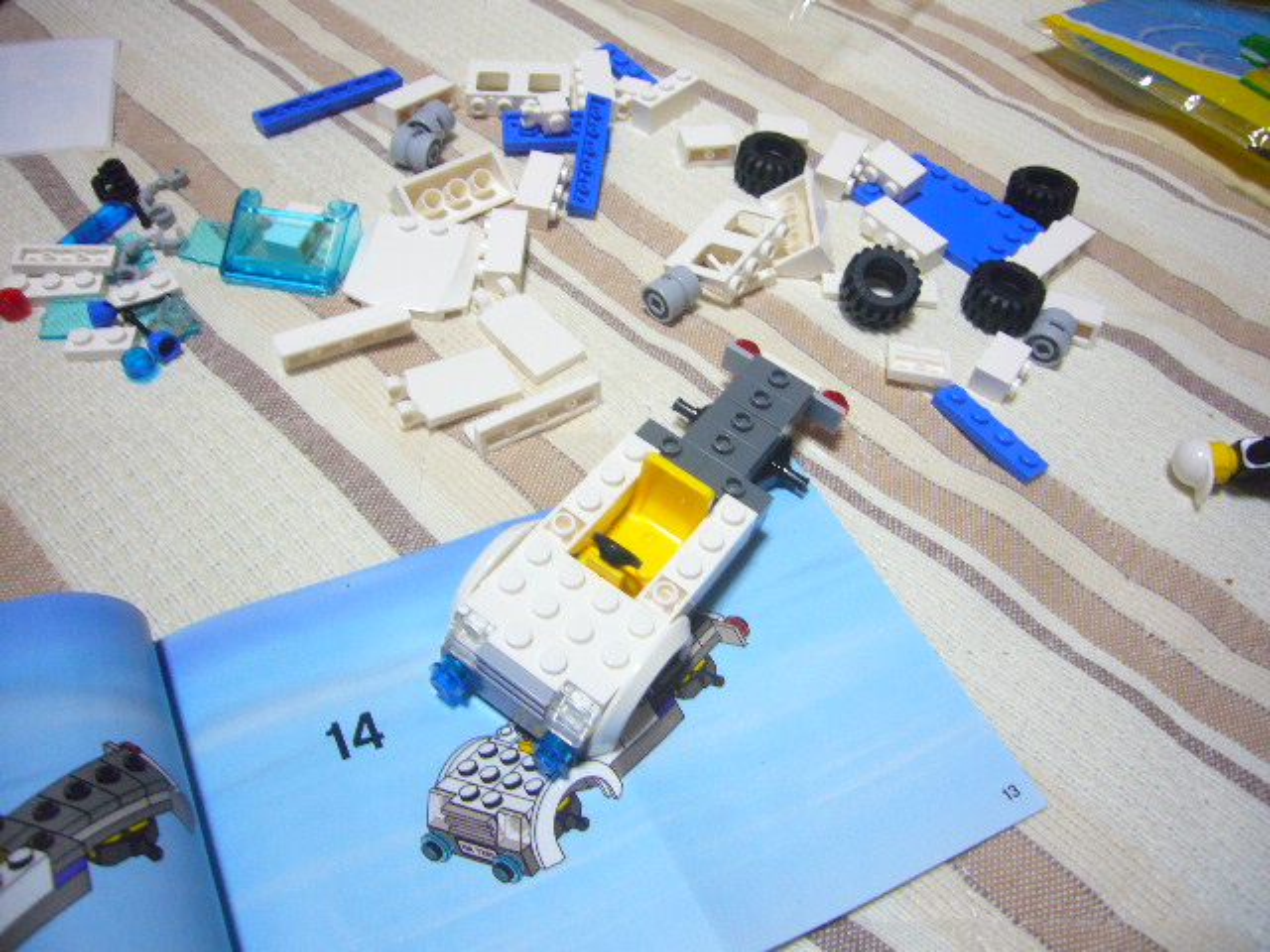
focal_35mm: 28
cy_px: 476
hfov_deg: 63.4
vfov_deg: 49.7
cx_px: 635
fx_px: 1027
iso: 125
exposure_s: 1/8
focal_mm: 4.6
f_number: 2.8
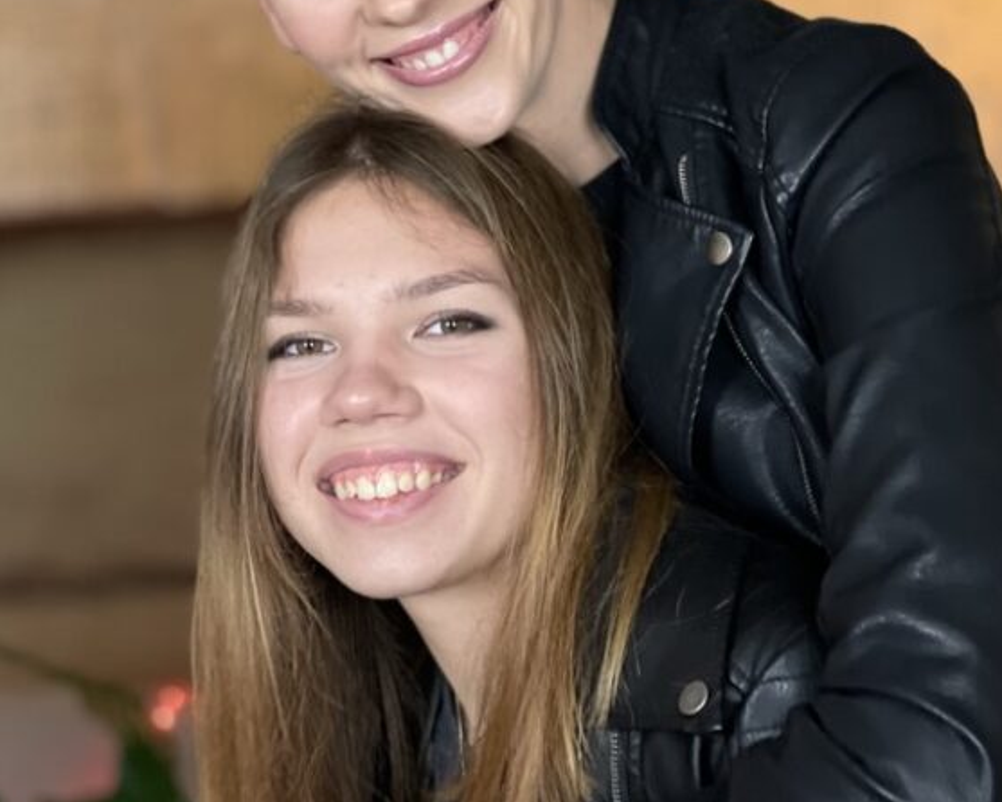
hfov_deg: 27.9
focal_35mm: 68
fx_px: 2017
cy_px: 138
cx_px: 502
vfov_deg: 22.1
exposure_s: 1/33
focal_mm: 6
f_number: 2
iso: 160
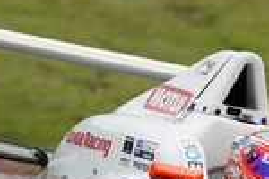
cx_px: 276
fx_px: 20278
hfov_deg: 0.8
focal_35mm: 2714
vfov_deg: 0.5
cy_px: 204
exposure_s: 1/800
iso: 800
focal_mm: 565
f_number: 6.3
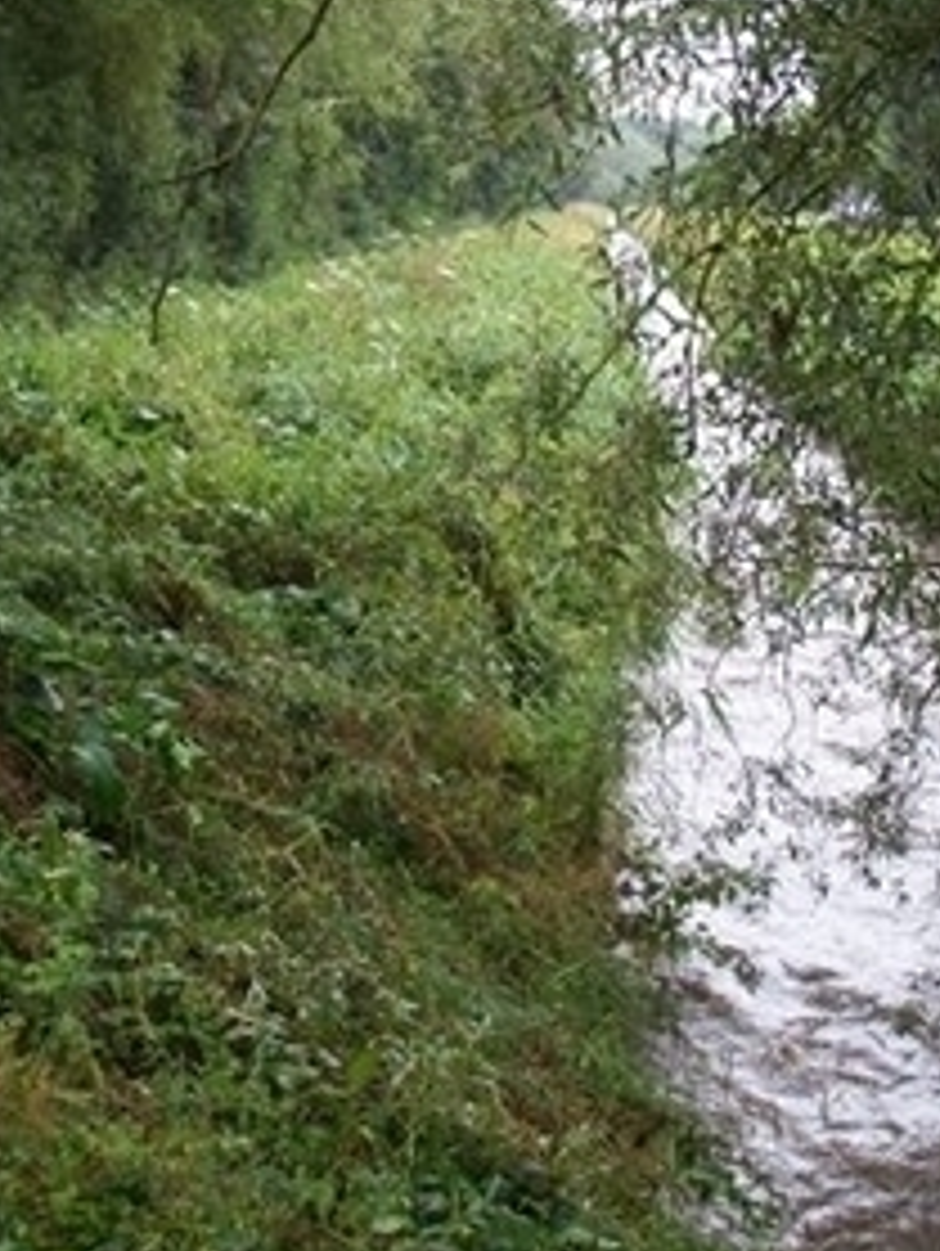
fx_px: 2494
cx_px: 333
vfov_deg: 28.0
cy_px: 418
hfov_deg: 21.3
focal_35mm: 69
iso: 159
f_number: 2.9
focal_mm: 5.7
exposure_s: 1/125
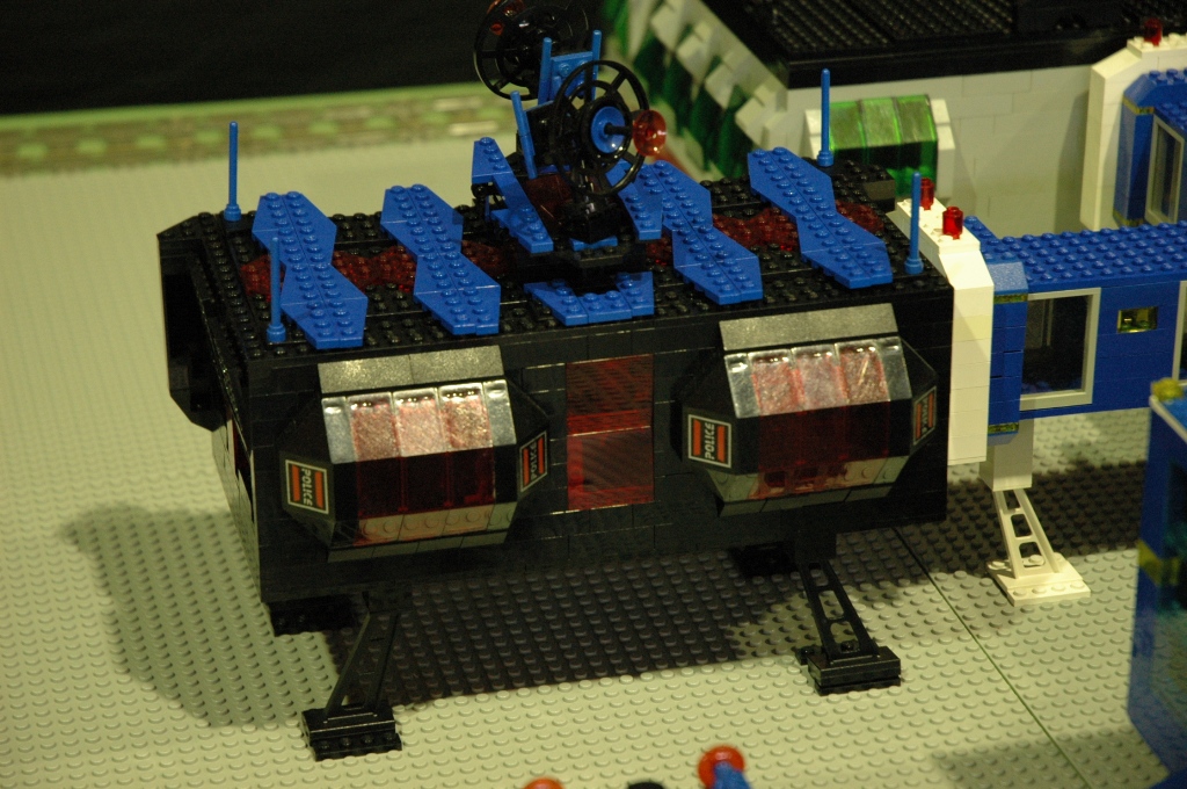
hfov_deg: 19.5
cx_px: 594
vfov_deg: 13.0
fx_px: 3458
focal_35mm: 105
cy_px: 394
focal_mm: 70
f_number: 4.5
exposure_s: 1/13
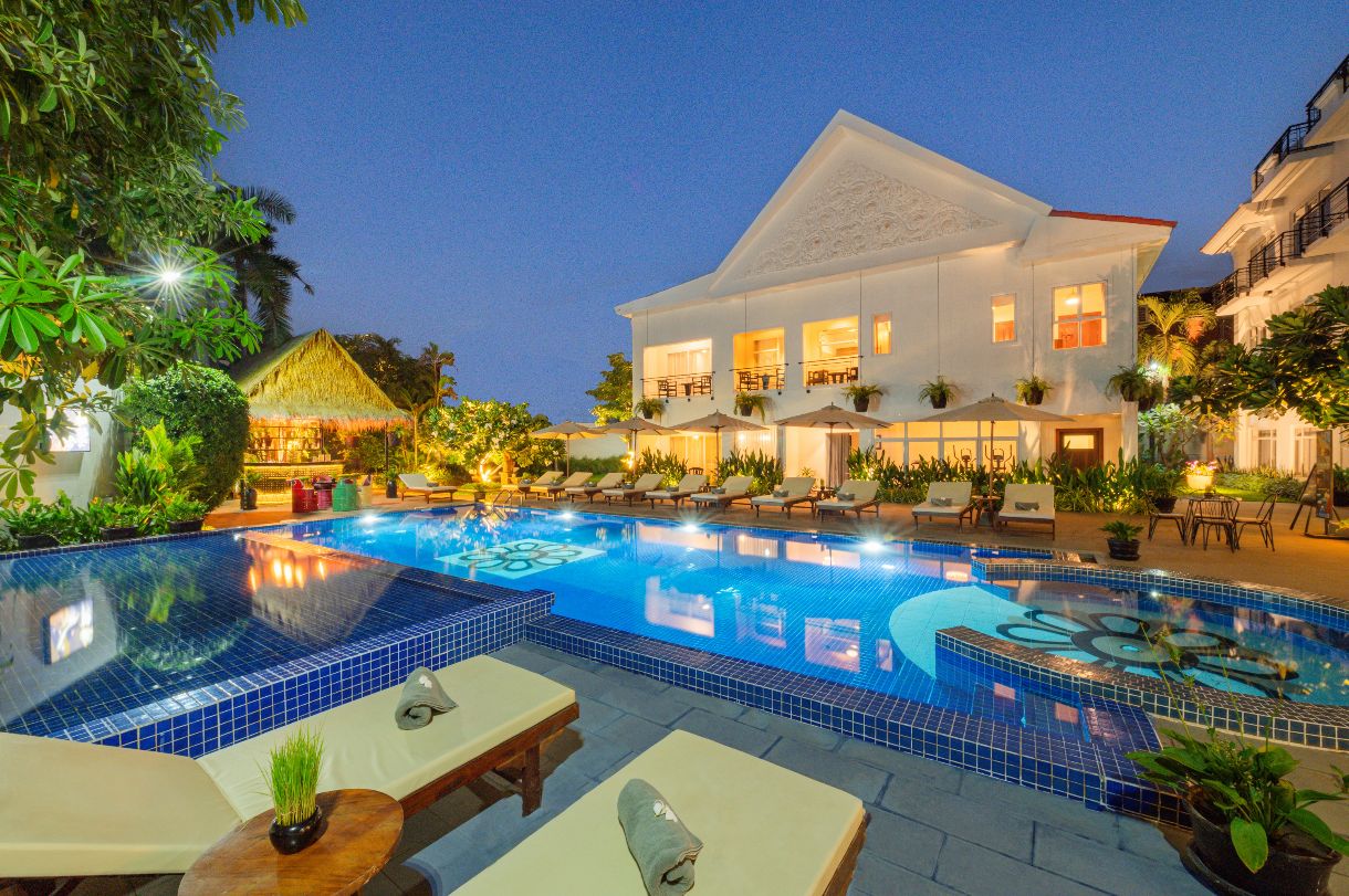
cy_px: 448
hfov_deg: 104.3
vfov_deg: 81.1
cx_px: 674
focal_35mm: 14
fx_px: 524
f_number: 22
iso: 250
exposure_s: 15
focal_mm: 14
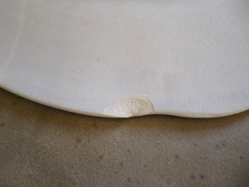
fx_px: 201
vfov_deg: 49.7
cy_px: 94
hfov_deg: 63.4
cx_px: 124
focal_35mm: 28
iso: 64
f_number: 2.6
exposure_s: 1/60
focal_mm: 4.9
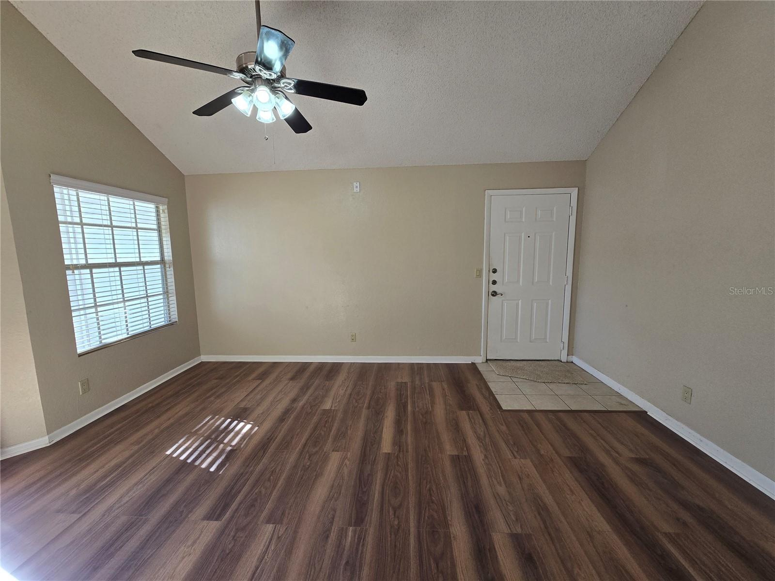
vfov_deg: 89.9
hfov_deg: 106.2
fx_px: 291
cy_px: 290
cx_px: 388
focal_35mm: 13
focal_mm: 2.2
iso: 80
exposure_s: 1/120
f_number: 2.2
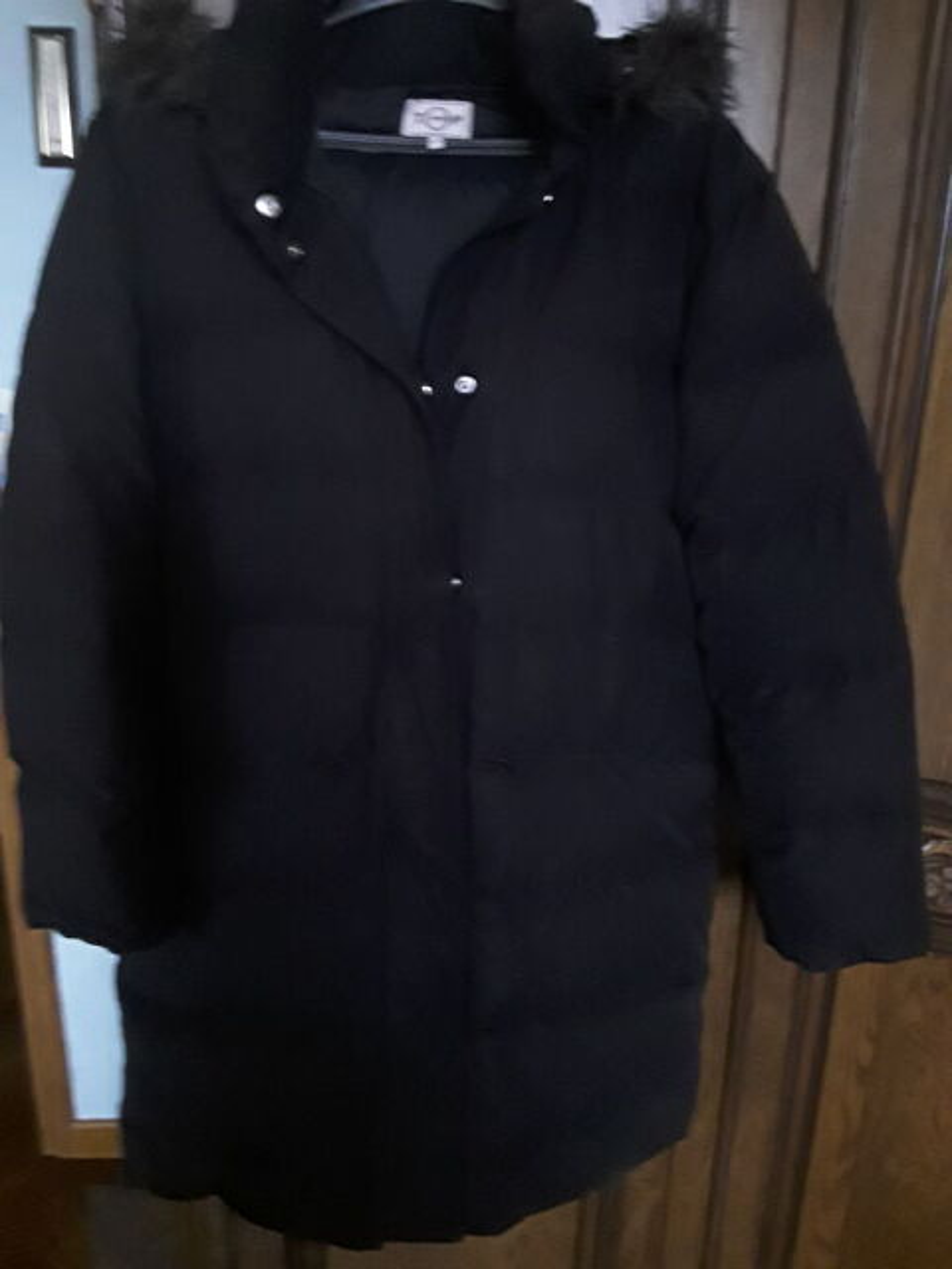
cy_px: 634
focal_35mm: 27
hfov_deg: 51.4
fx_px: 990
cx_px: 476
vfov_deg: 65.3
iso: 320
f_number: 1.9
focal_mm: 2.91
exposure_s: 1/17
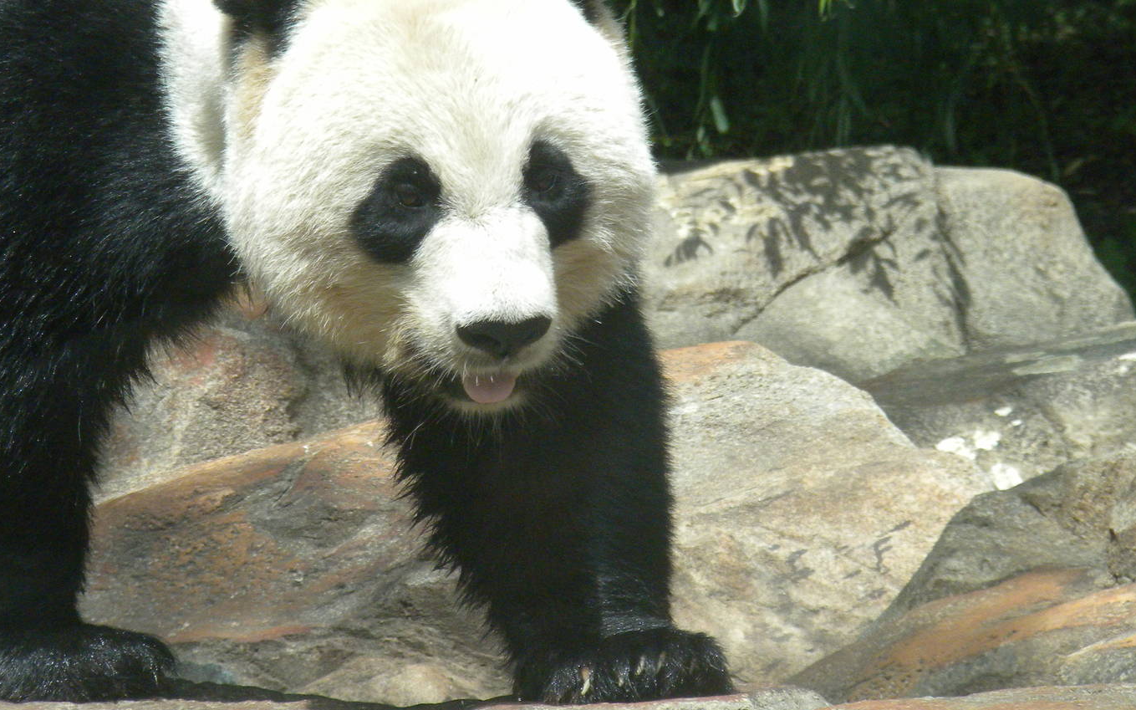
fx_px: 9194
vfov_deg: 4.4
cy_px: 248
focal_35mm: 297
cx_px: 478
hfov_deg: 7.1
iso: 356
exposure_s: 1/730
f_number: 5.2
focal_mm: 42.1
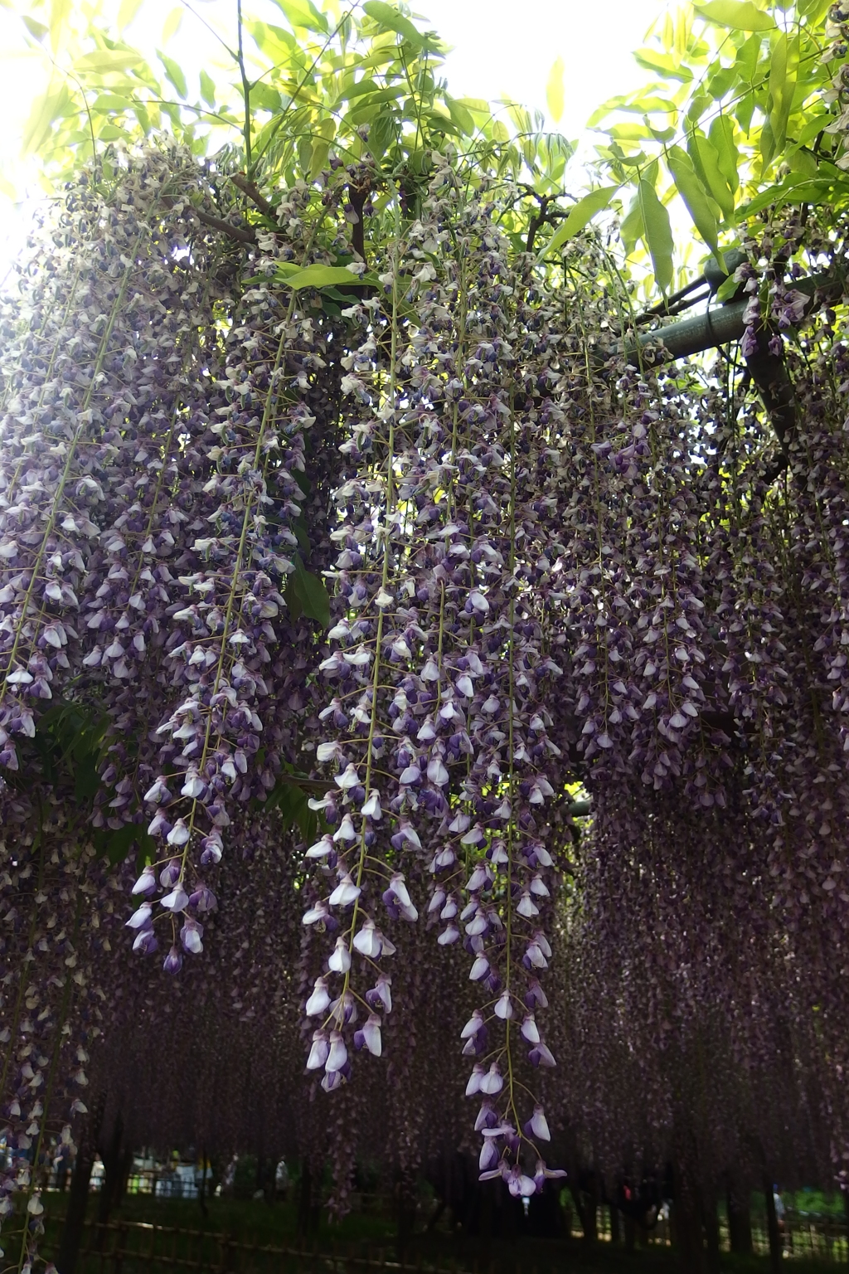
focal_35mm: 26
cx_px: 424
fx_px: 920
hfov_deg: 49.6
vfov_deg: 69.4
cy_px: 637
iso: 100
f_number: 2.5
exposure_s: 1/500
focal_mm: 4.7
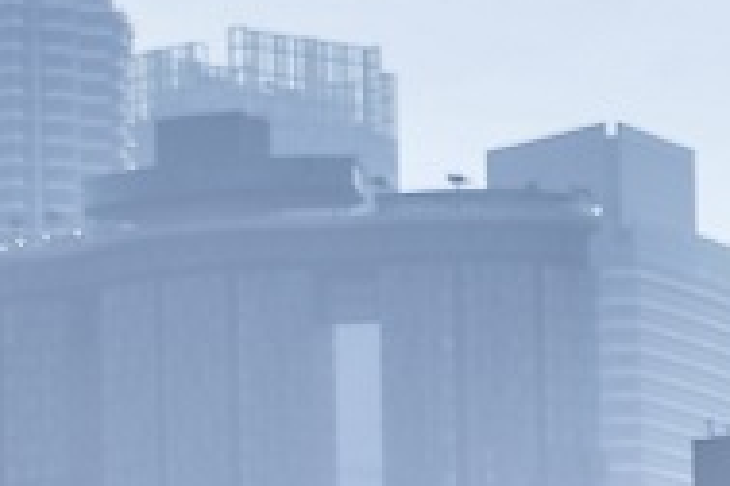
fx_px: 7522
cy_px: 548
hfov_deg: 5.5
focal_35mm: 371
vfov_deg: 3.7
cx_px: -579
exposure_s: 1/6400
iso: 200
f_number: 3.5
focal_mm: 70
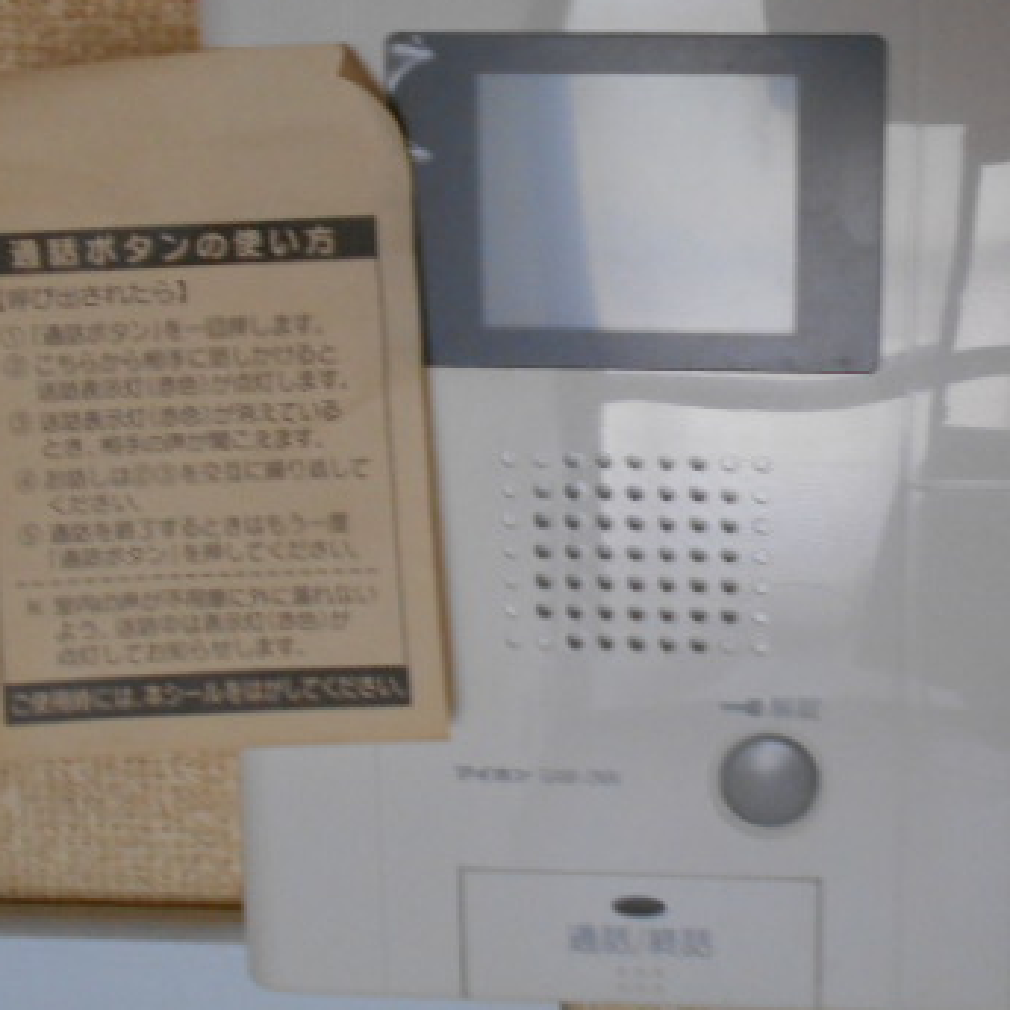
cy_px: 427
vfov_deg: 30.5
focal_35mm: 56
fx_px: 1849
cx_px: 727
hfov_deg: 30.2
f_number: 3.6
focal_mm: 5.8
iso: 400
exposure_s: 1/30
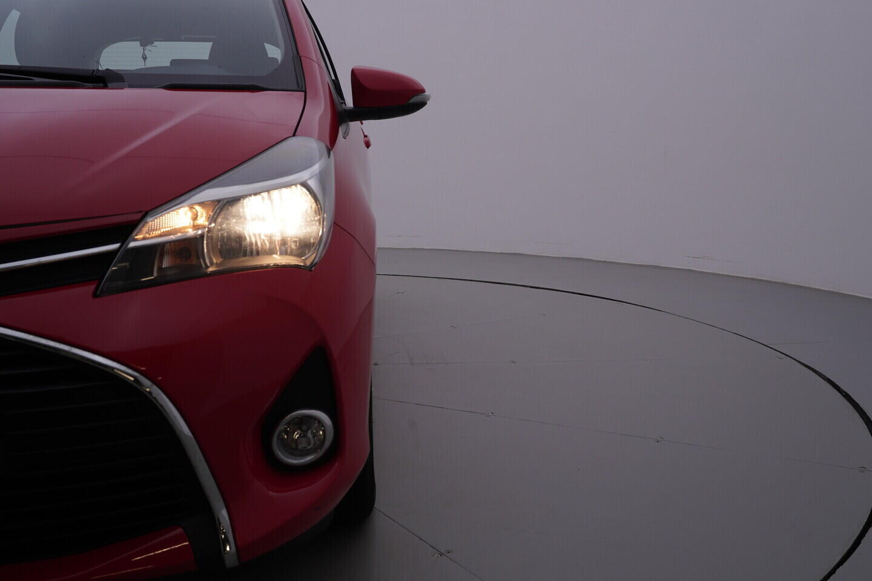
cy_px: 290
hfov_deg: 53.1
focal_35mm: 36
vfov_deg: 36.9
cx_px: 436
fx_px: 872
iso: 125
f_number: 5.6
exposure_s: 1/160
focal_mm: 24
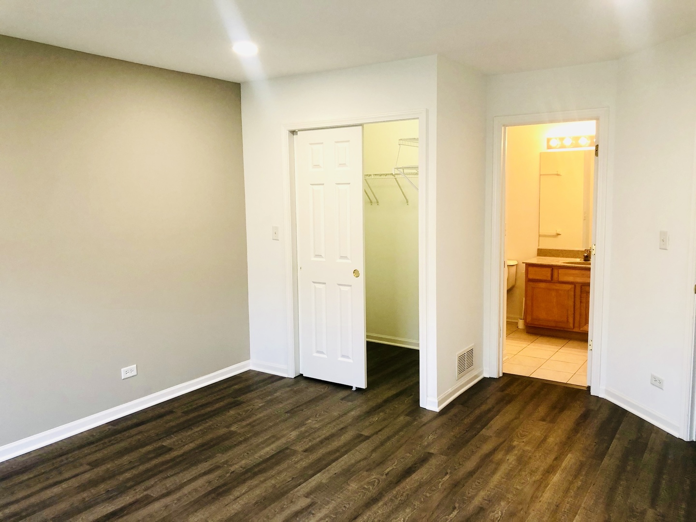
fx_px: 563
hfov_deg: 63.4
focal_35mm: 28
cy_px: 261
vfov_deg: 49.7
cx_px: 348
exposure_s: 1/30
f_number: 1.8
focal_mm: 3.99
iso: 32
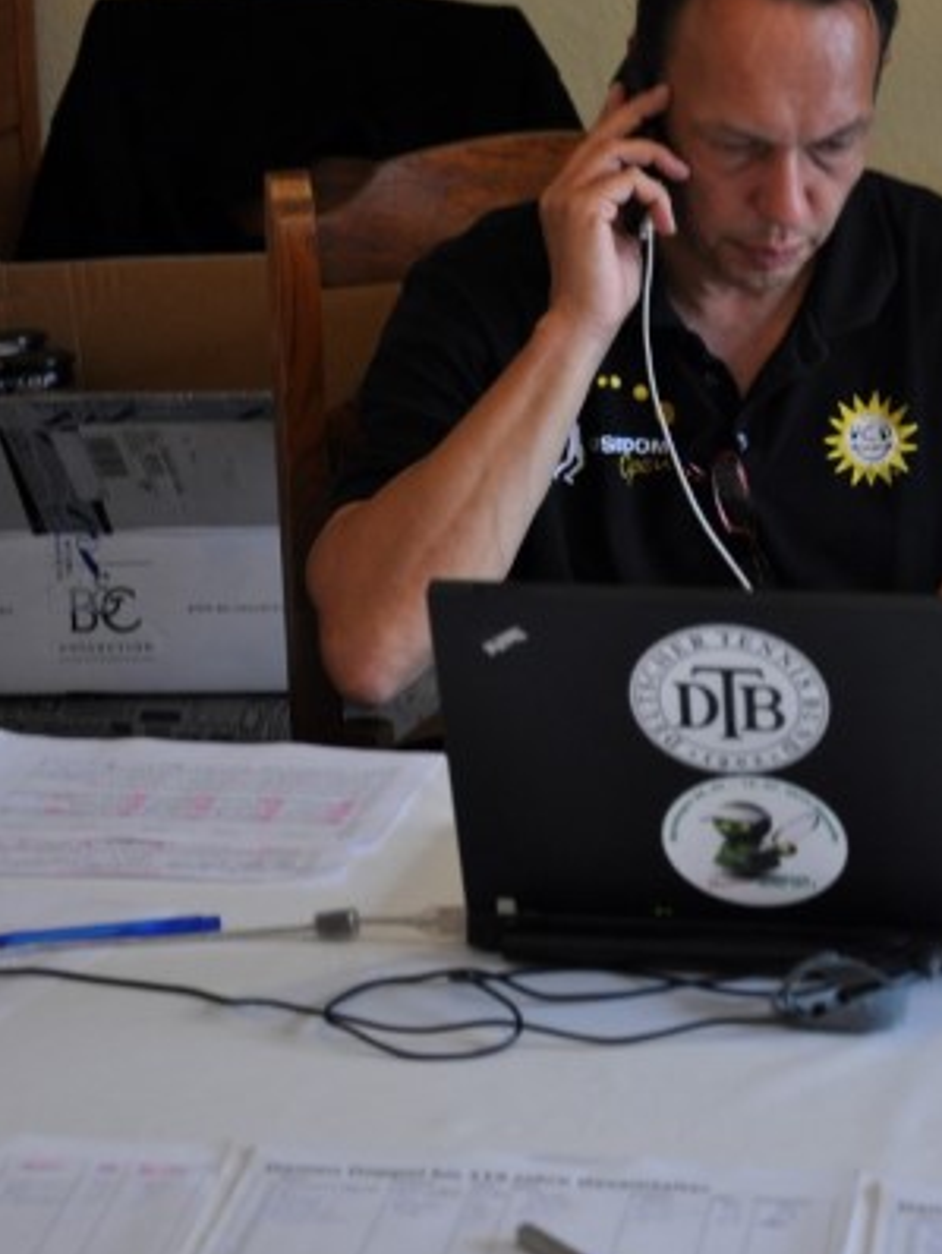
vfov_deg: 15.6
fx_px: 4567
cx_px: 573
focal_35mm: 126
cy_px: 400
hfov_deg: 11.8
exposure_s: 1/30
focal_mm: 58
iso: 900
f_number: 5
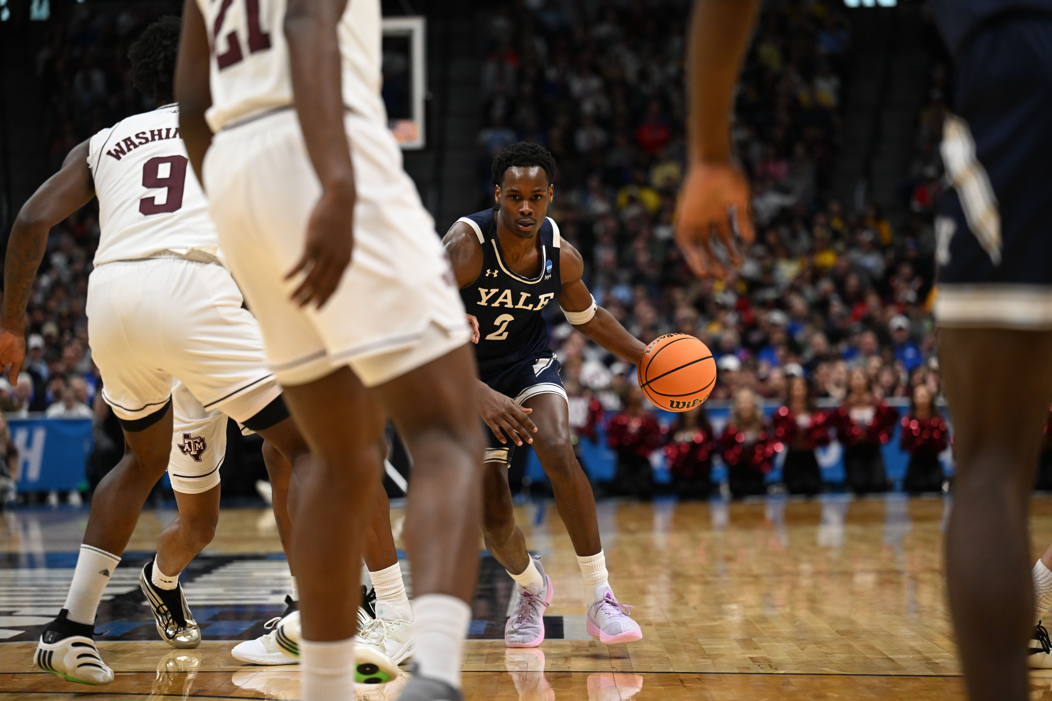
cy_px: 350
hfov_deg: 16.4
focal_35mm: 125
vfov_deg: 11.0
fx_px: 3652
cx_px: 526
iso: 1600
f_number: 2.8
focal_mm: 125
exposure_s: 1/1000
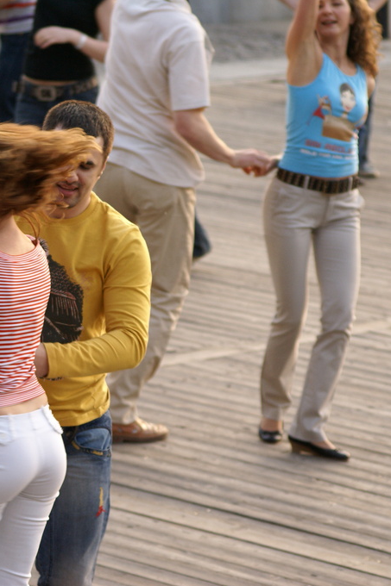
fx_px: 4417
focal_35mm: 271
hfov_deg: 5.1
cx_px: 22
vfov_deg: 7.6
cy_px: 293
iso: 400
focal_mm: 120
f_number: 5
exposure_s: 1/160
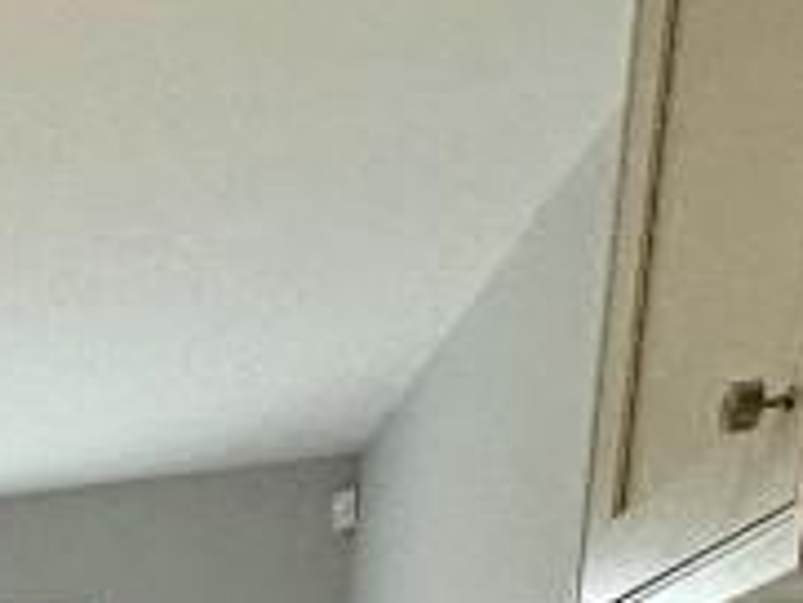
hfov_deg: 16.1
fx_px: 1834
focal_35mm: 79
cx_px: -980
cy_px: 1299
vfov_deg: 14.5
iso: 125
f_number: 2.2
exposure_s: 1/100
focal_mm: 2.22
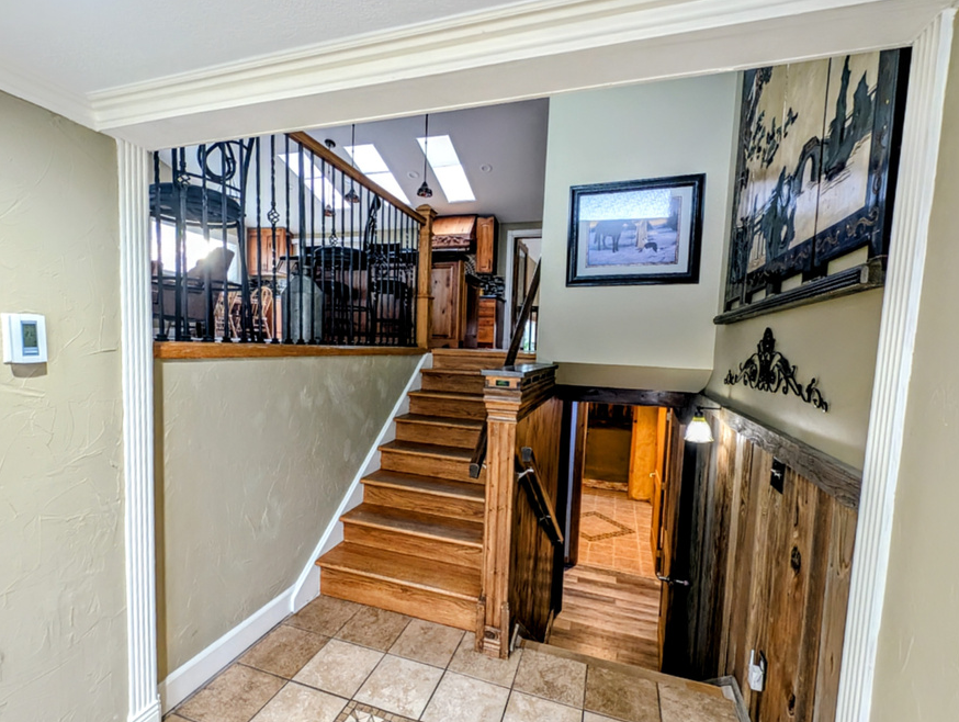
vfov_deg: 85.7
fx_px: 388
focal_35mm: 14
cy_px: 382
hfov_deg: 101.9
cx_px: 461
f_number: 1.95
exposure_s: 1/40
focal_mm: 2.23
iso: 151
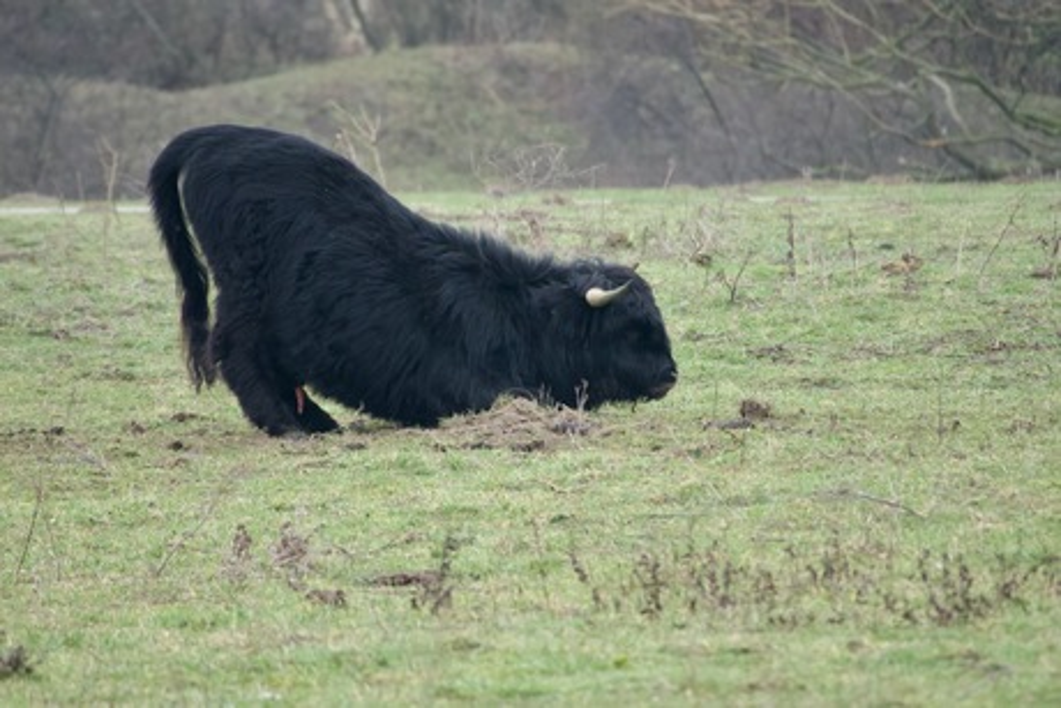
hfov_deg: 3.4
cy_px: 354
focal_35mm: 600
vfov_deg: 2.3
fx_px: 17688
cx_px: 530
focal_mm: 220
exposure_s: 1/500
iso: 800
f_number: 4
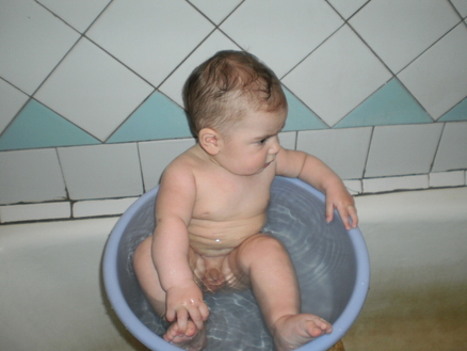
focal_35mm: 37
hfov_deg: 50.1
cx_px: 237
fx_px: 499
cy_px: 178
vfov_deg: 38.7
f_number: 3.1
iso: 125
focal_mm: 6.3
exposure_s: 1/30
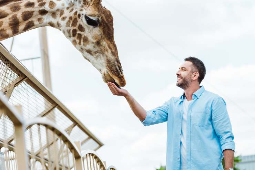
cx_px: 128
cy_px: 85
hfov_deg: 16.8
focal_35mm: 122
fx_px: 864
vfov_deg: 11.2
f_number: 4
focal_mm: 122
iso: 100
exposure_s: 1/640
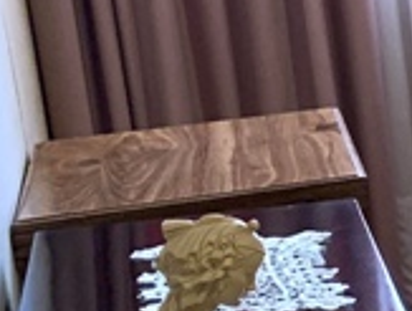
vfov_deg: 9.1
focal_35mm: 163
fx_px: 1944
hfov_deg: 9.7
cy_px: 96
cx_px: 1191
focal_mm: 4.25
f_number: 1.8
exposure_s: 1/60
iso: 400
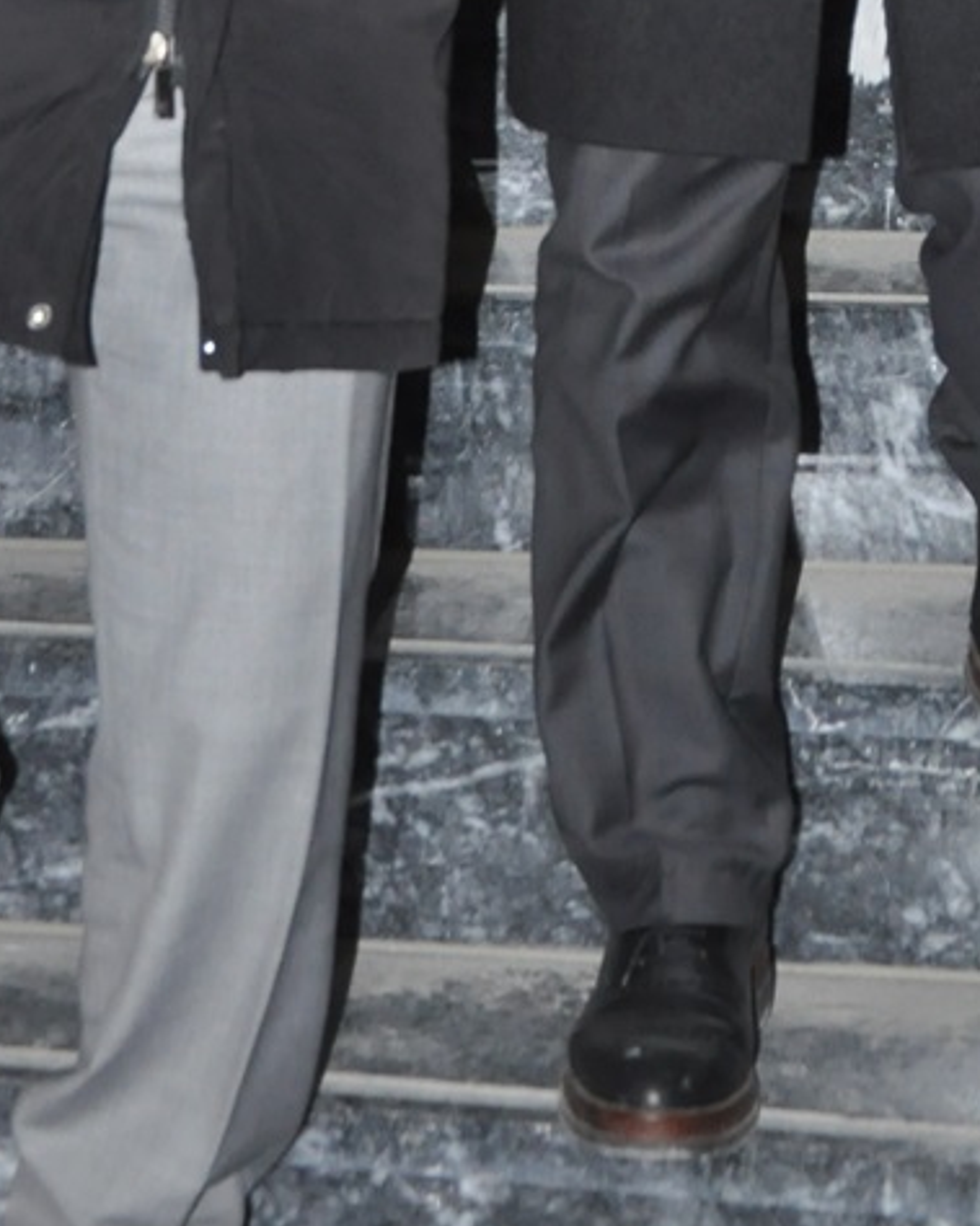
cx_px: 800
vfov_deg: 15.5
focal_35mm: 114
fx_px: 4134
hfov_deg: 13.4
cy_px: -649
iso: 800
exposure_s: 1/60
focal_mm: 24
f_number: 3.8
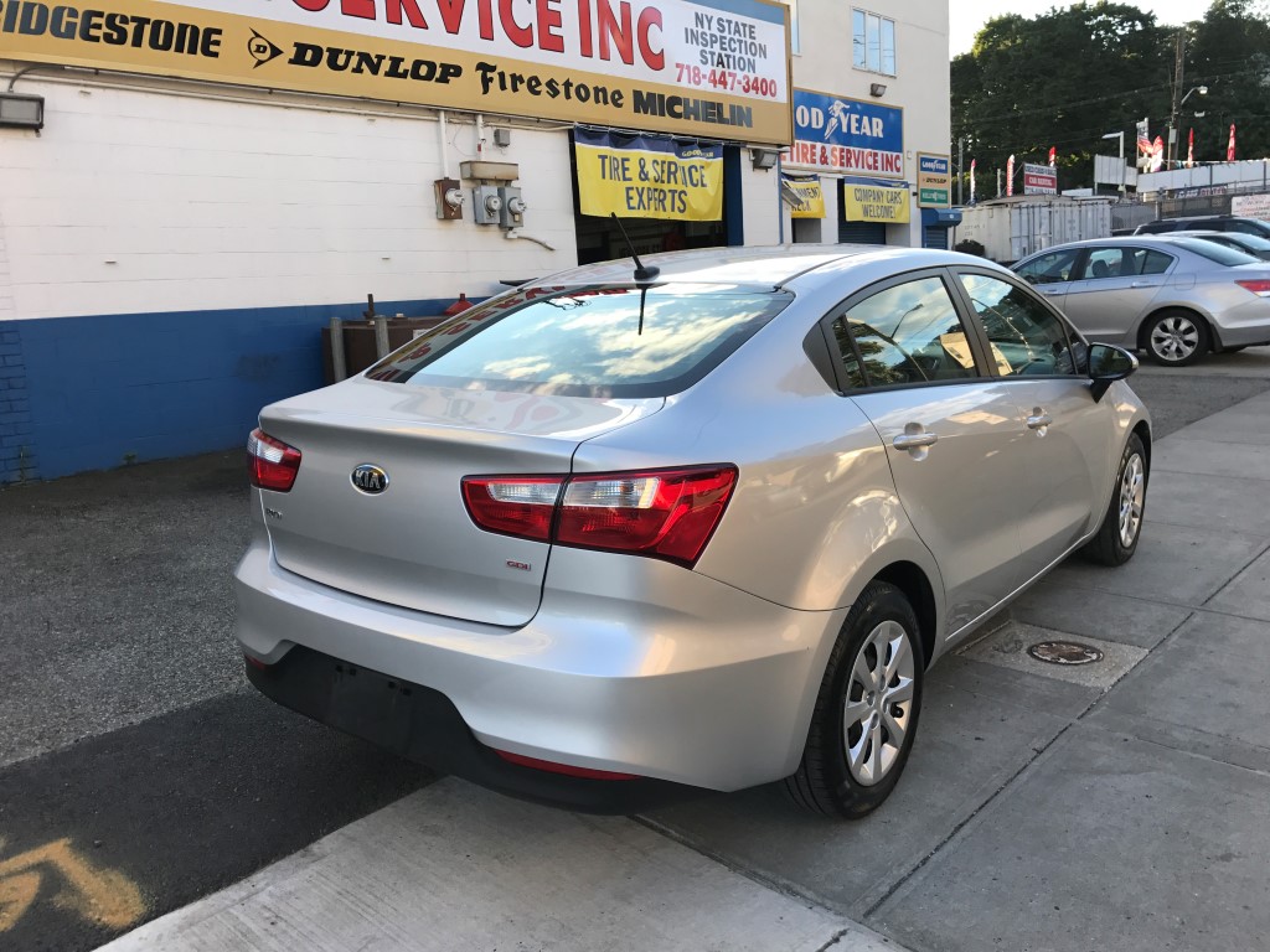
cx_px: 635
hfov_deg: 63.4
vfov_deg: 49.7
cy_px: 476
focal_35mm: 28
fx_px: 1027
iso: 20
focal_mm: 3.99
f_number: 1.8
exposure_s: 1/402
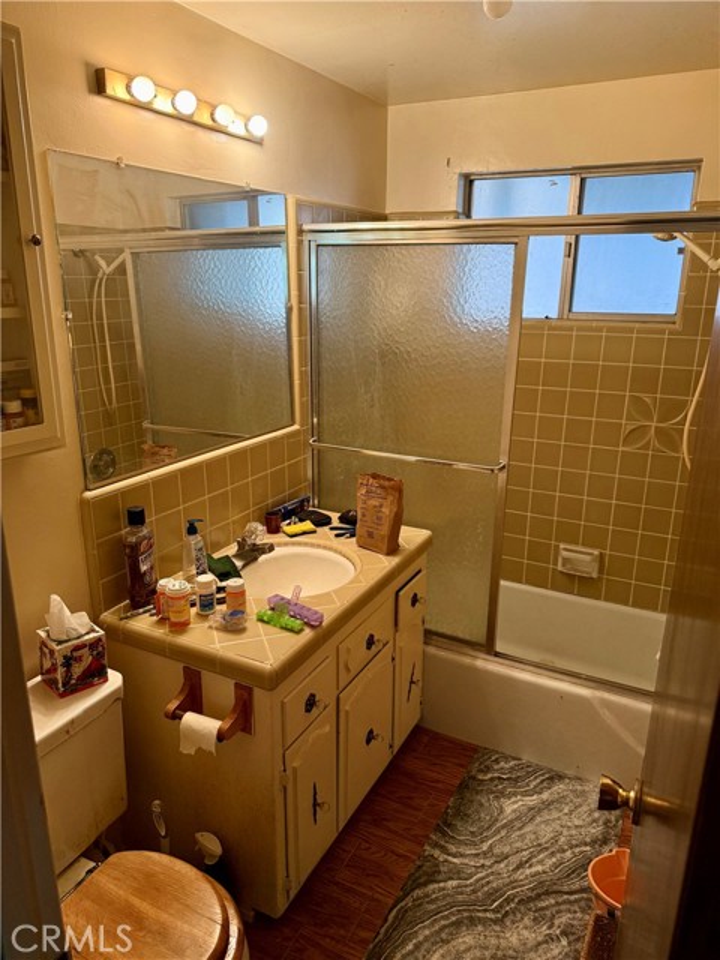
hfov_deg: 56.8
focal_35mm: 24
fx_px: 666
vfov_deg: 71.6
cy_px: 480
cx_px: 360
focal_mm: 6.76
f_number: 1.78
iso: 250
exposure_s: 1/60
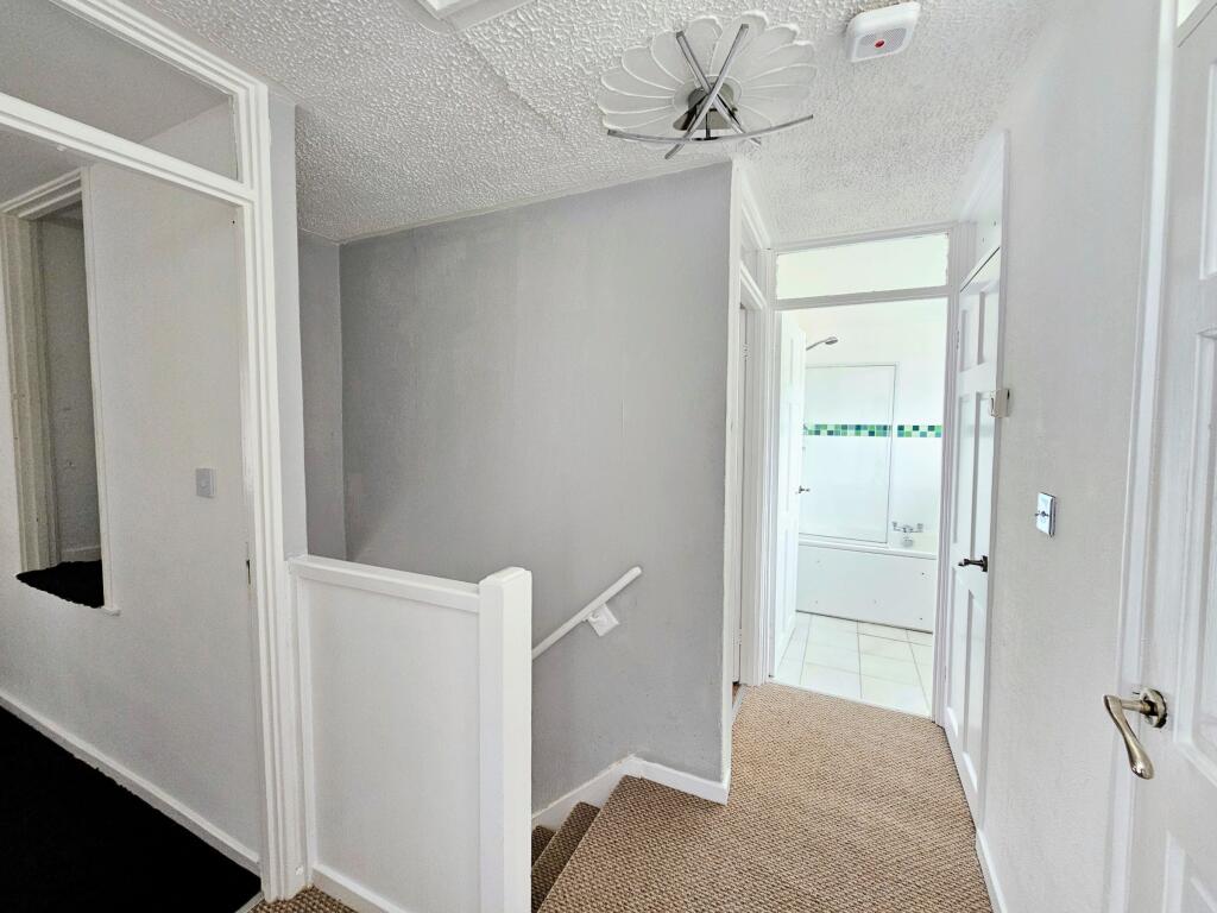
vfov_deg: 89.9
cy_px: 456
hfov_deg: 106.2
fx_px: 457
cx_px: 608
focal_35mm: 13
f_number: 2.2
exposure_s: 1/30
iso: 400
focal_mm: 2.2
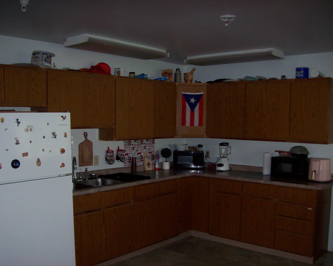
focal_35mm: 38
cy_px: 134
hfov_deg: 47.9
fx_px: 374
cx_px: 163
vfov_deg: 39.2
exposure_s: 1/64
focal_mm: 6
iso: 80
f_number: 2.7
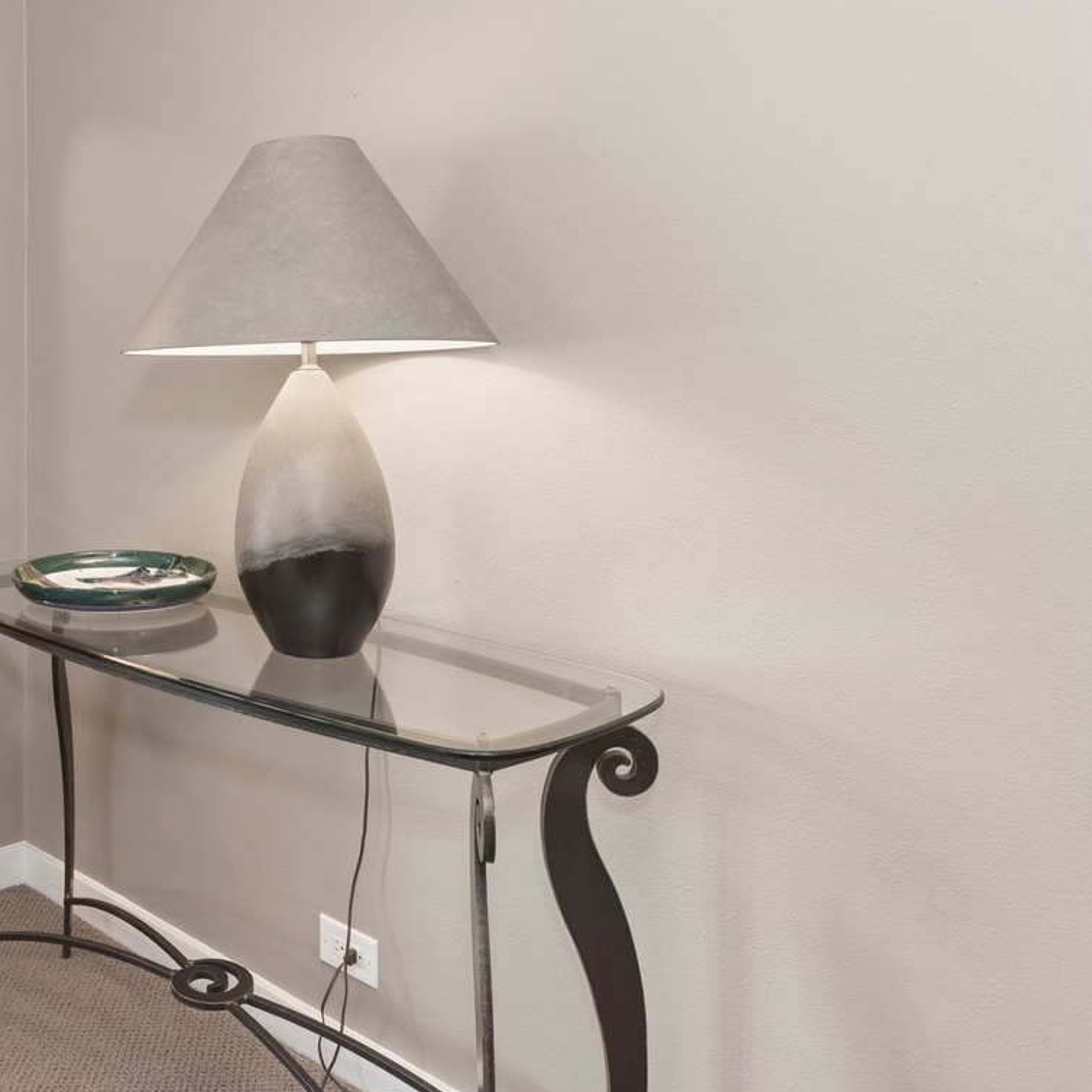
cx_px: 141
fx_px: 1106
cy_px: 383
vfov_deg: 51.7
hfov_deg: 47.9
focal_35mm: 31
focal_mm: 17
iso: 200
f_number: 5.6
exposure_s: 1/10
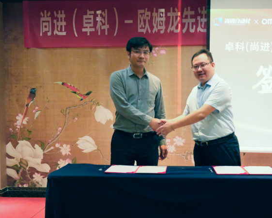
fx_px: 628
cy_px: 118
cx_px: 158
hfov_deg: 24.4
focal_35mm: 78
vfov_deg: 19.7
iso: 12800
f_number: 4
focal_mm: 41.1
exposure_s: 1/200
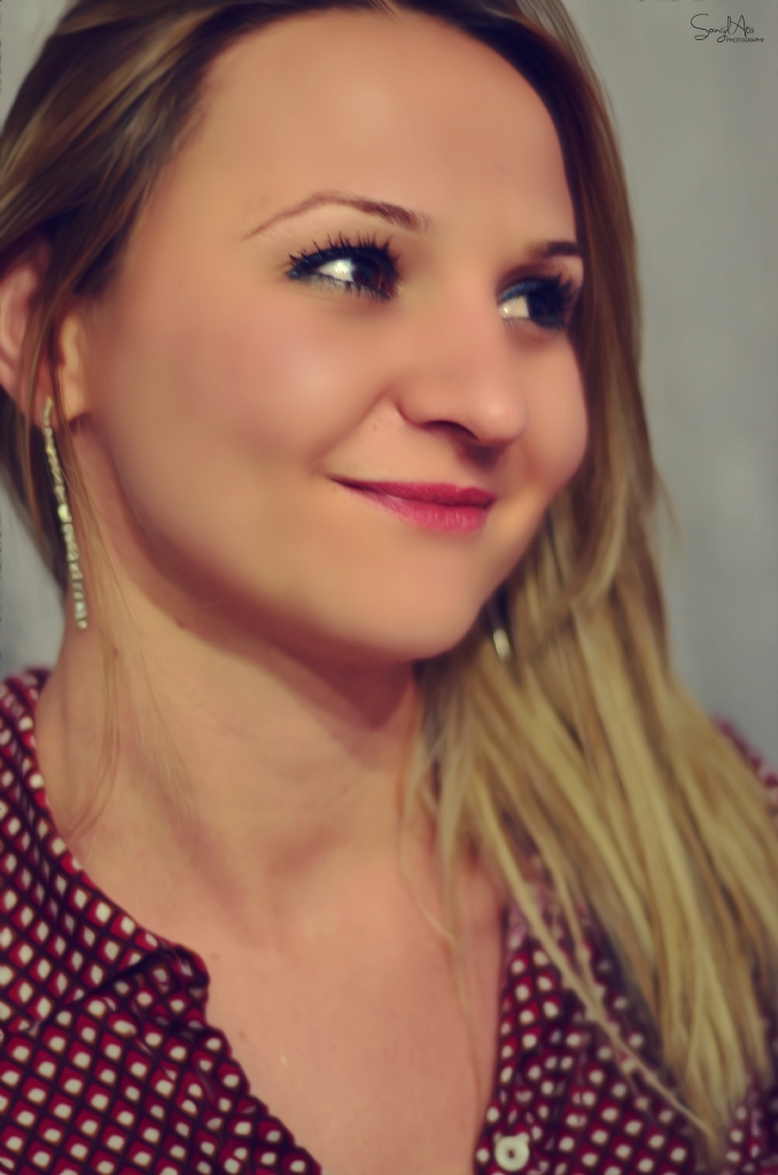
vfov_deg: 27.0
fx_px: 2443
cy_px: 588
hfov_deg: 18.1
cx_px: 389
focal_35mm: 75
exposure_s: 1/20
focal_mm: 50
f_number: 1.8
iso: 250
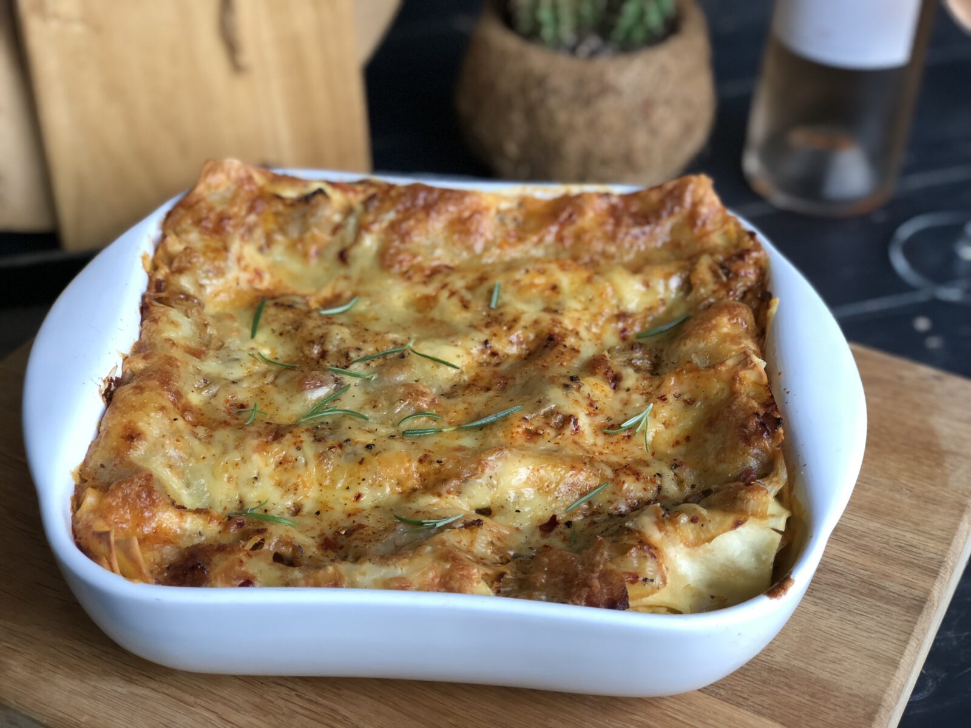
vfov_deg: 25.7
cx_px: 486
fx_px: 1599
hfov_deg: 33.8
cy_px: 364
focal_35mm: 57
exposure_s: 1/60
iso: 80
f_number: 2.8
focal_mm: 6.6
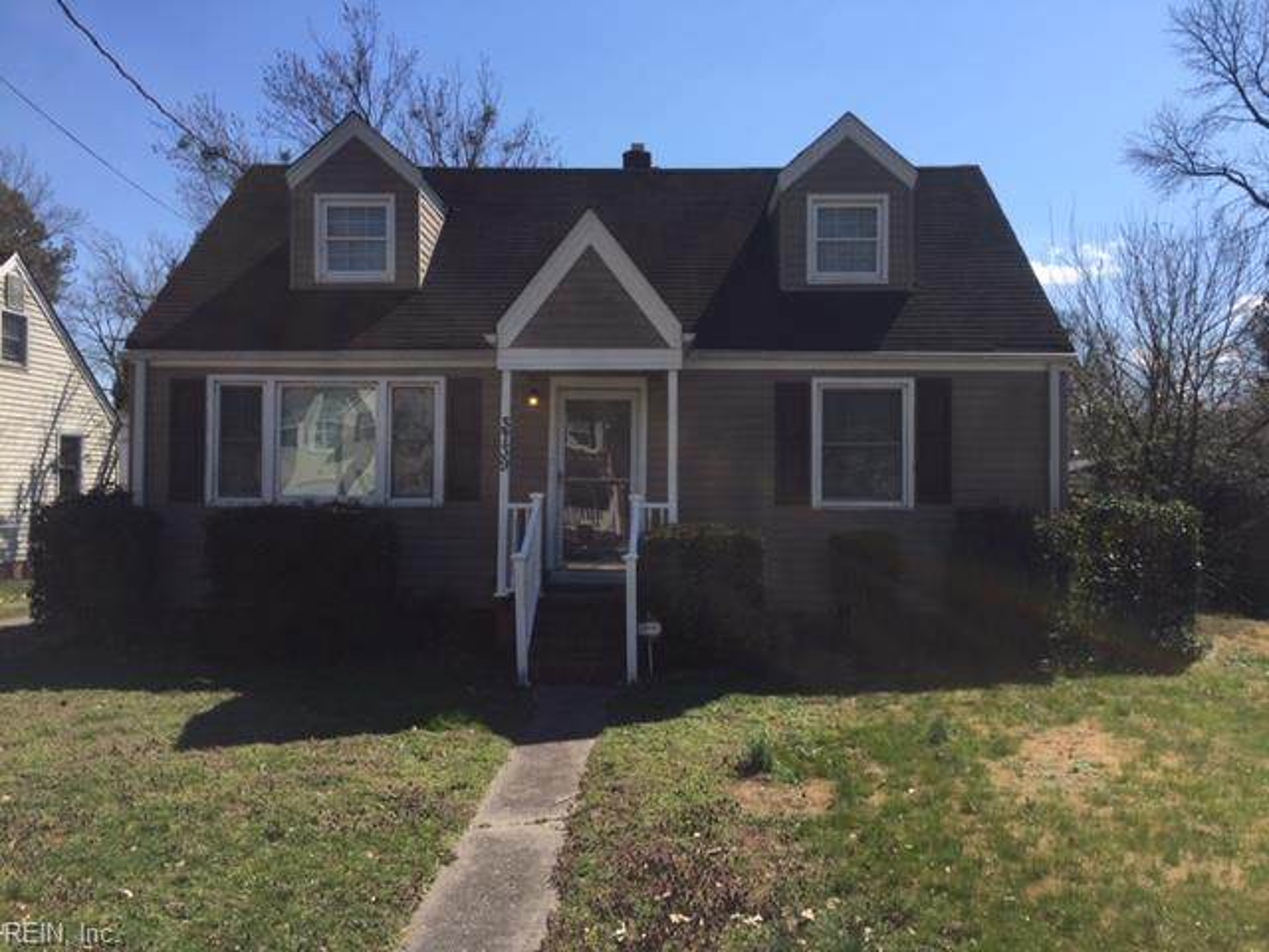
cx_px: 634
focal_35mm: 29
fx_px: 1063
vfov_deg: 48.2
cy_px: 476
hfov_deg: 61.7
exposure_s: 1/2083
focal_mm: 4.15
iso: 32
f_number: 2.2
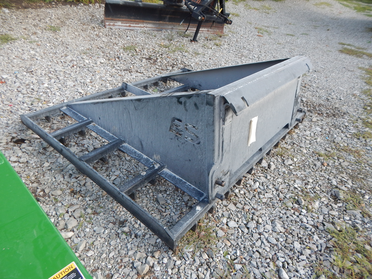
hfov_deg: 76.4
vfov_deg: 61.1
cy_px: 140
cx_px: 186
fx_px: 236
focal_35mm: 22
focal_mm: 4
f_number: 3
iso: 125
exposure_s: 1/250
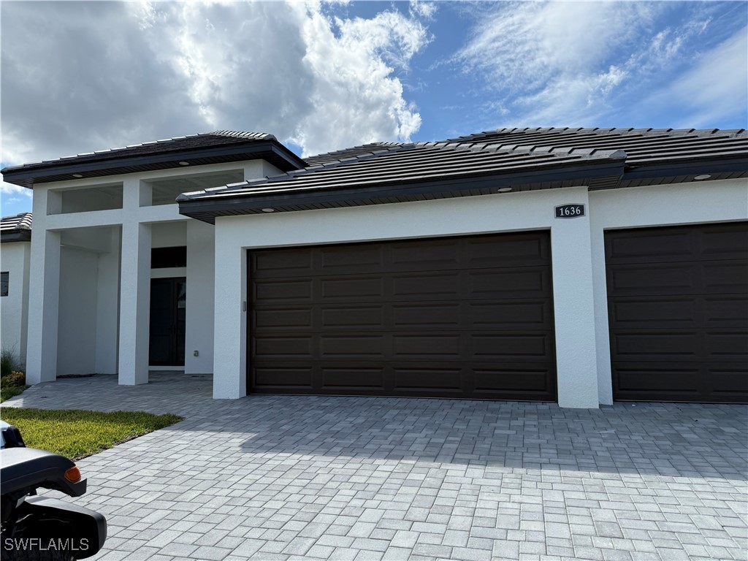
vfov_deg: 56.8
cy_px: 280
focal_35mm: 24
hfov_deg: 71.6
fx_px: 519
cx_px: 374
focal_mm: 6.76
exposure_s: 1/6173
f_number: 1.78
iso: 125
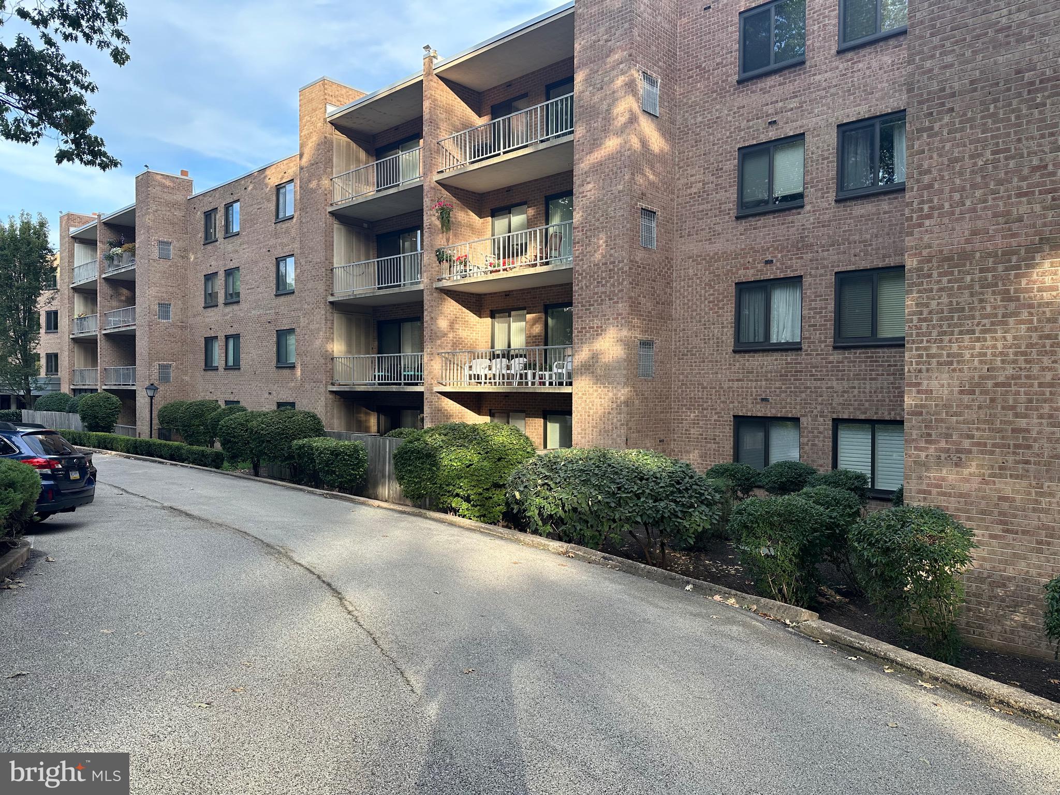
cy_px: 398
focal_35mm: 24
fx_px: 735
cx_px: 530
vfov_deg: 56.8
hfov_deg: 71.6
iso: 80
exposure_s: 1/511
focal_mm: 6.86
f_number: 1.78
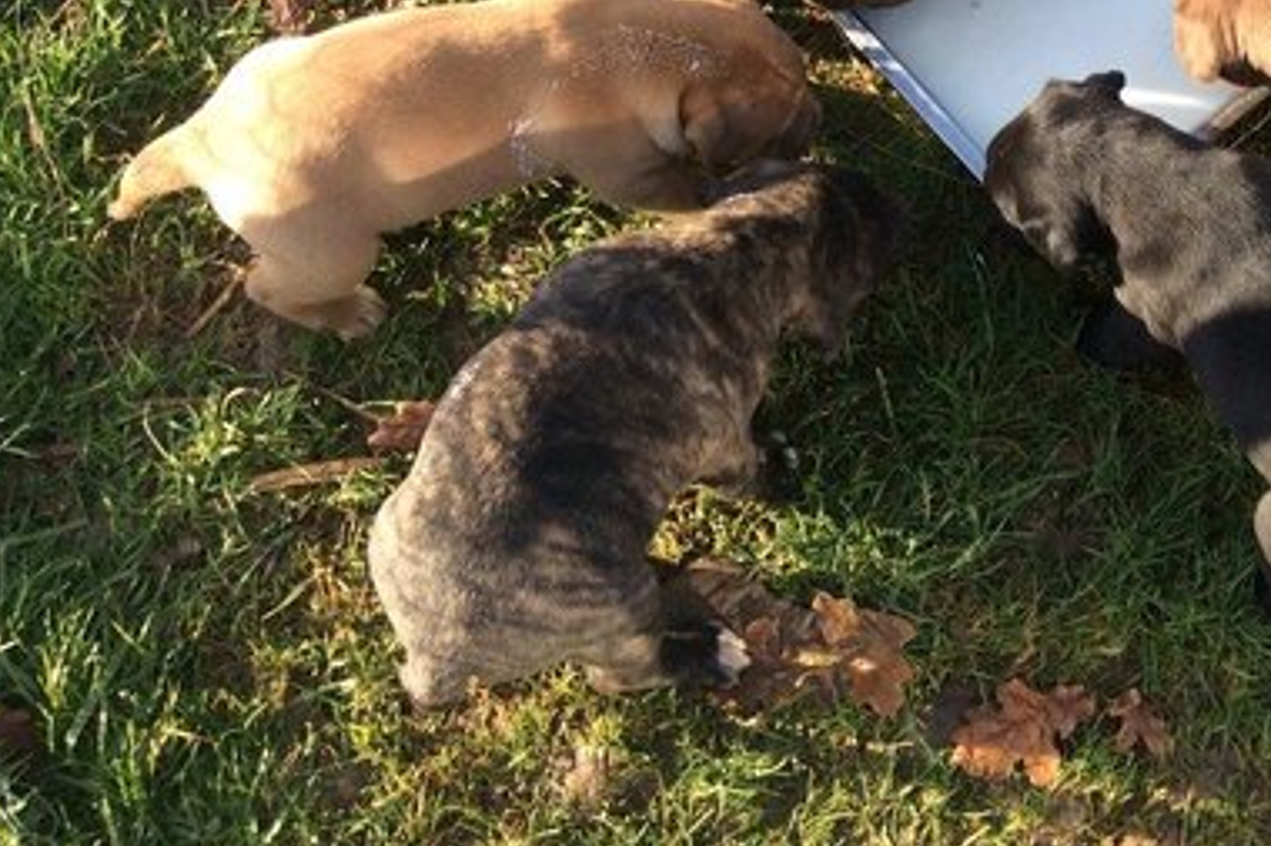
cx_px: 970
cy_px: 100
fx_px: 1976
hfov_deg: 34.8
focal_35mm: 56
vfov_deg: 23.6
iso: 32
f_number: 2.4
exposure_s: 1/278
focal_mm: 3.3
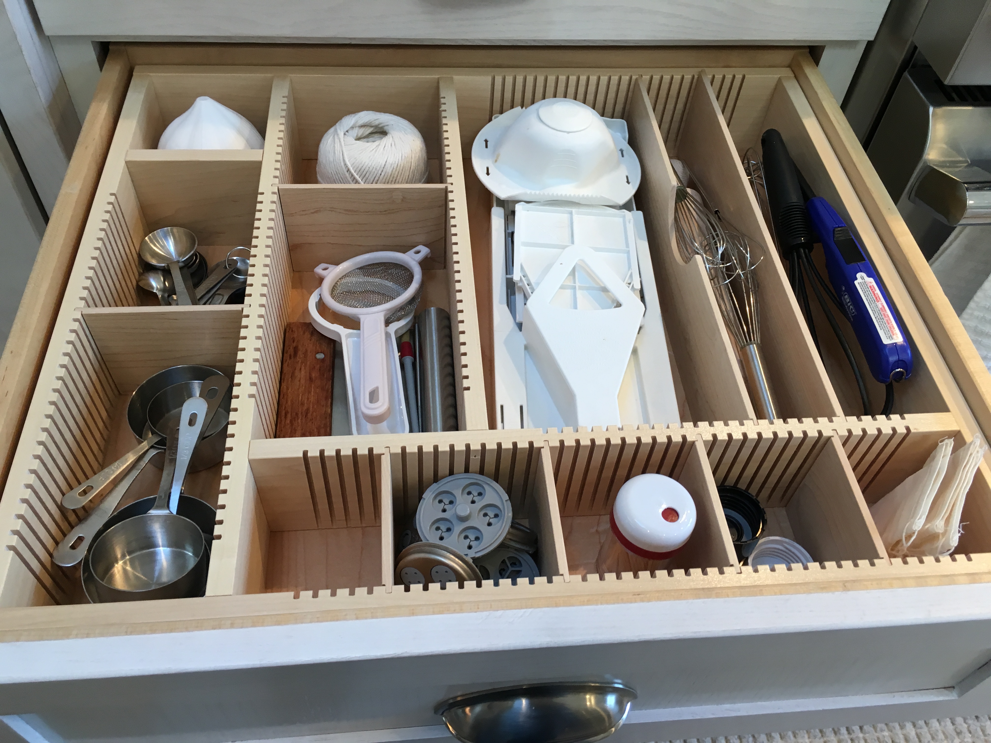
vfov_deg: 48.2
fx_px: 830
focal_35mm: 29
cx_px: 496
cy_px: 372
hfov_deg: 61.7
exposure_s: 1/30
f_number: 2.2
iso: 64
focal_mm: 4.15
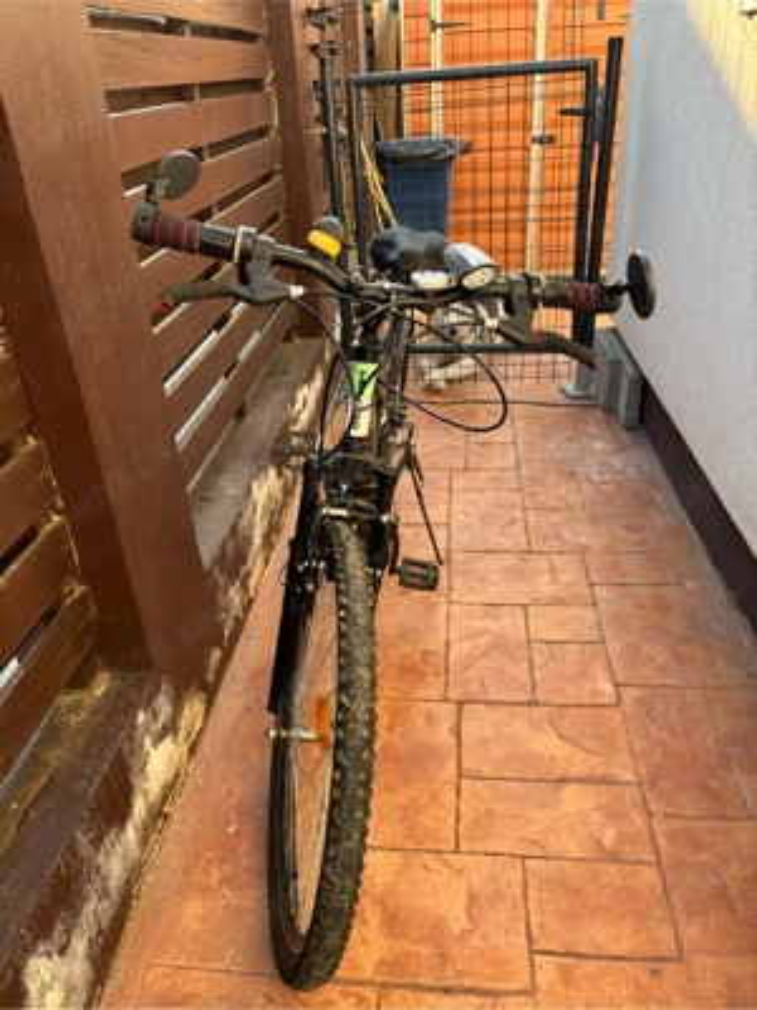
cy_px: 505
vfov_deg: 67.3
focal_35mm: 26
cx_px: 378
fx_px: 758
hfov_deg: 53.1
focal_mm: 5.96
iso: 40
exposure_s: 1/143
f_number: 1.6
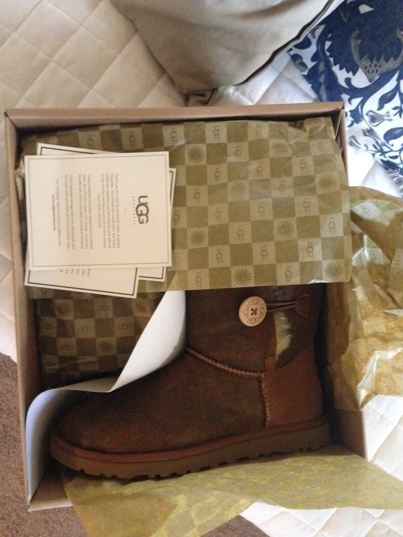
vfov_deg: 55.4
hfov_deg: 42.9
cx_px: 202
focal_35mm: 33
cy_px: 268
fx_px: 512
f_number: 2.4
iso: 800
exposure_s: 1/15
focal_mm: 4.12
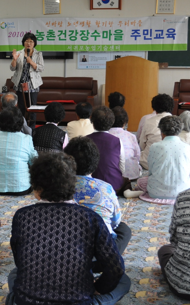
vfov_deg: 27.8
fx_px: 613
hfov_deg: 17.2
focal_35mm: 74
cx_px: -3
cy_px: 152
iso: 800
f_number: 4.8
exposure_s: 1/60
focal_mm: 32
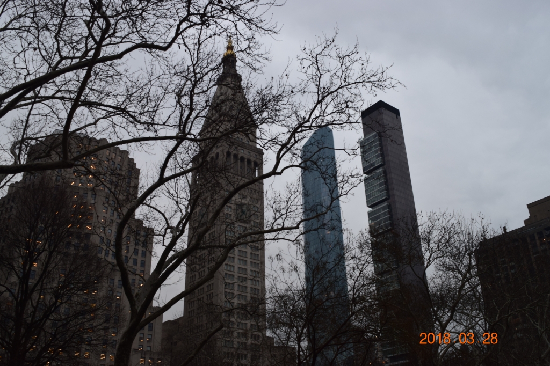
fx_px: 550
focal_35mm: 36
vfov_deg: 36.8
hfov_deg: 53.1
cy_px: 183
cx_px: 275
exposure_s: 1/60
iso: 500
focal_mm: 24
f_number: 8
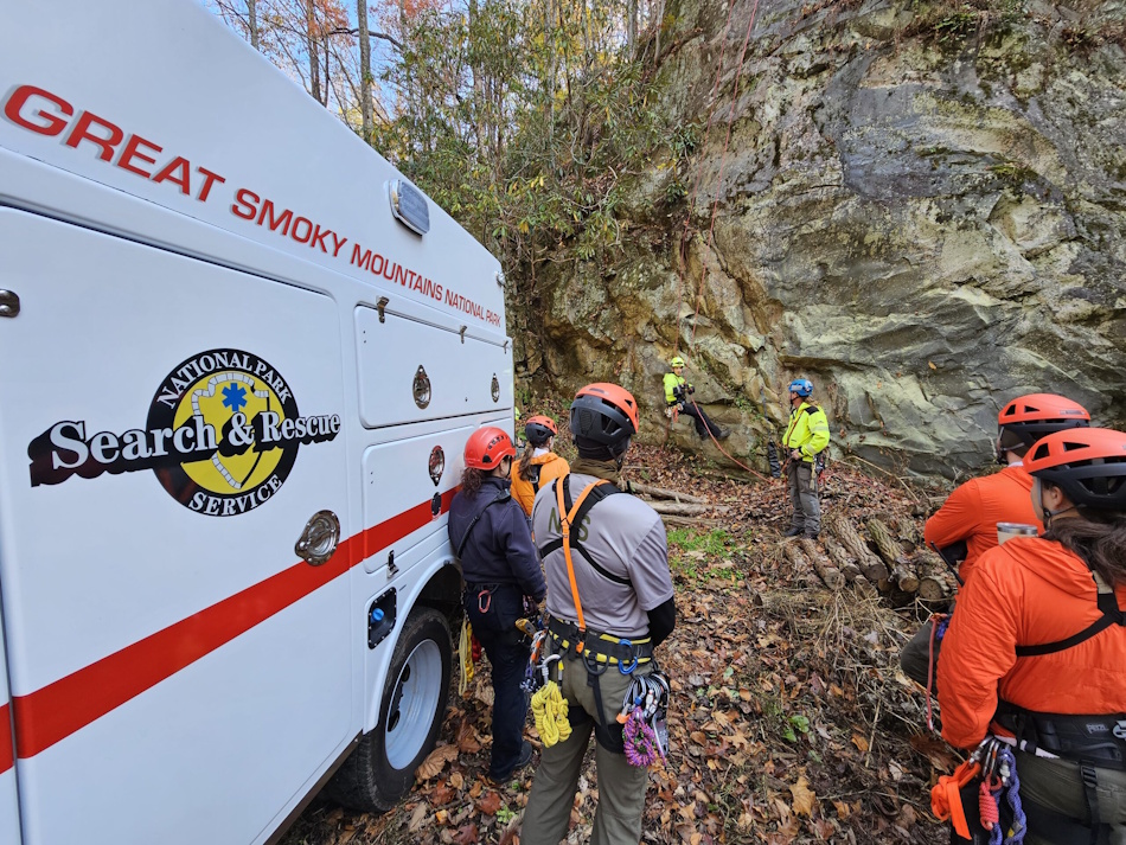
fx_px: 423
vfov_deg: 89.9
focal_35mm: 13
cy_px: 422
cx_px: 563
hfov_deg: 106.2
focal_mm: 2.2
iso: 64
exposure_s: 1/120
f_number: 2.2
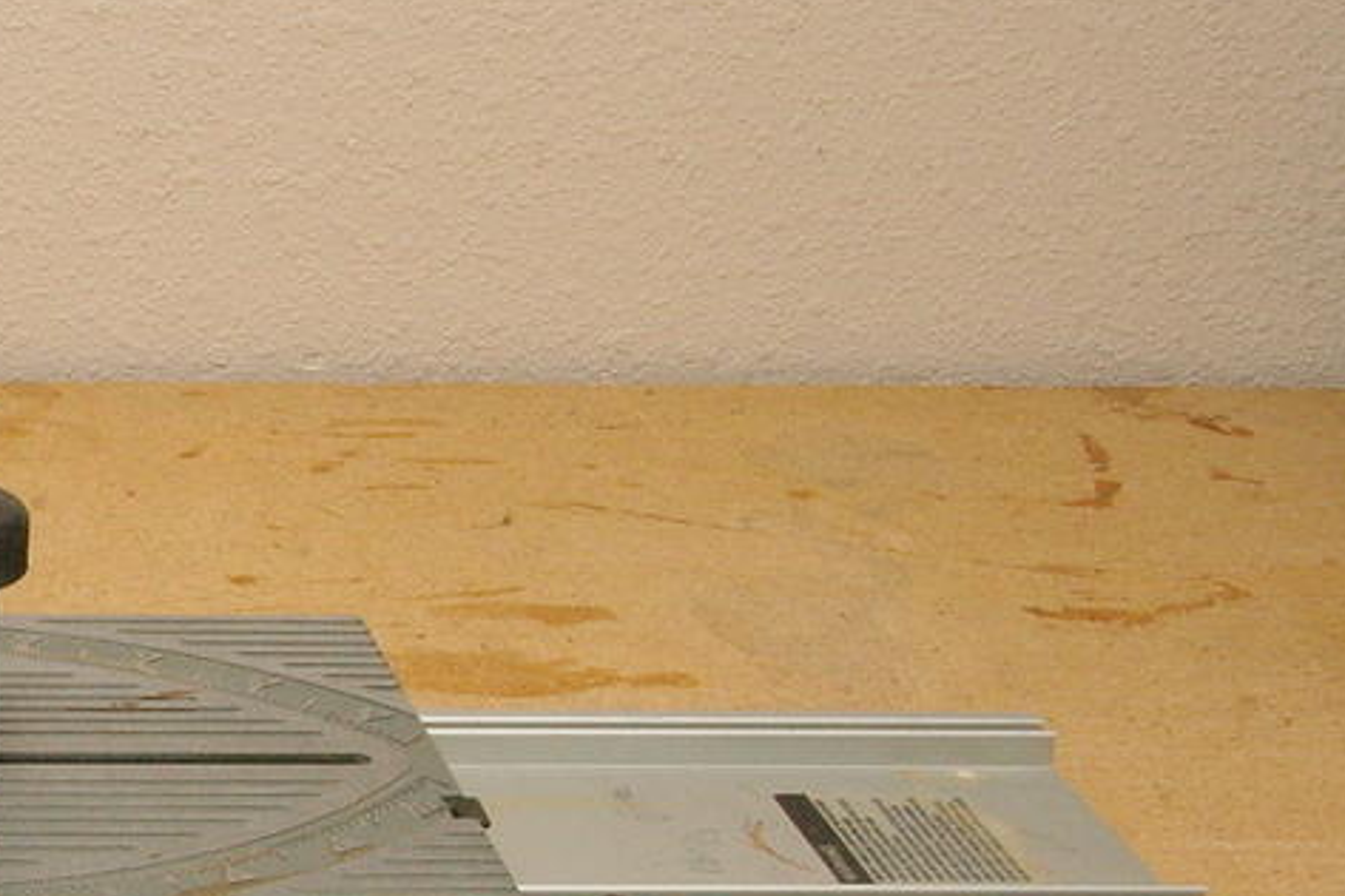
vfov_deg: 13.3
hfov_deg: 18.5
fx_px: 3847
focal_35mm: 103
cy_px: 619
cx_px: -404
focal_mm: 26
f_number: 22
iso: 1600
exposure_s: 1/180
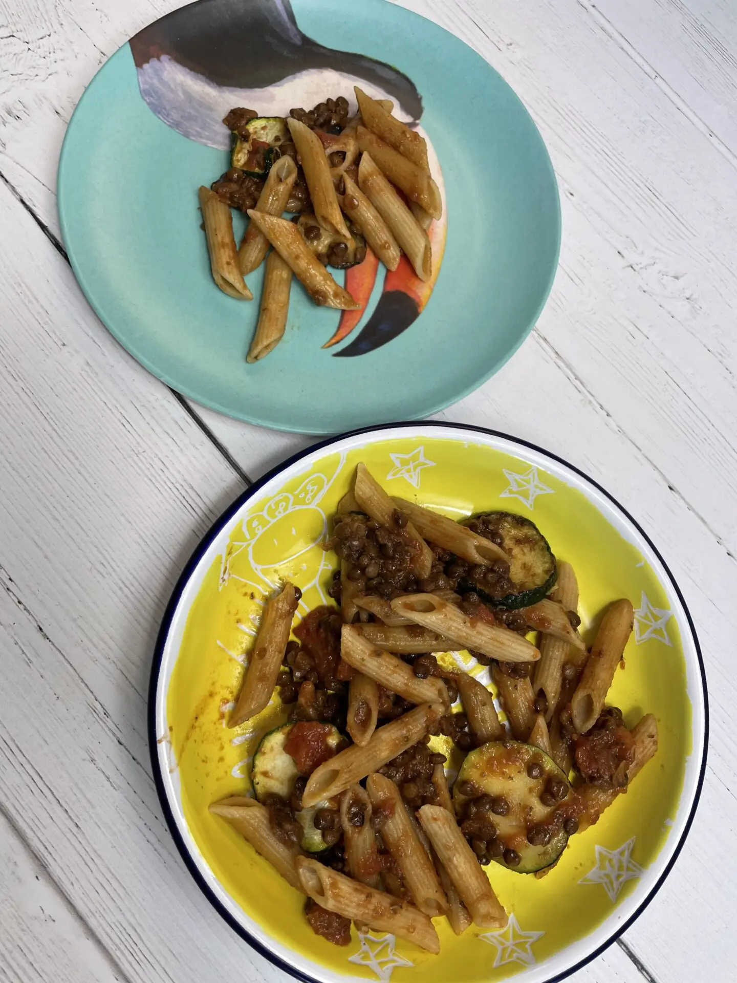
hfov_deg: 53.1
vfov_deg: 67.3
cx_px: 368
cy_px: 492
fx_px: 738
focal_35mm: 26
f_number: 1.6
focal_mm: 4.2
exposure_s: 1/100
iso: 40
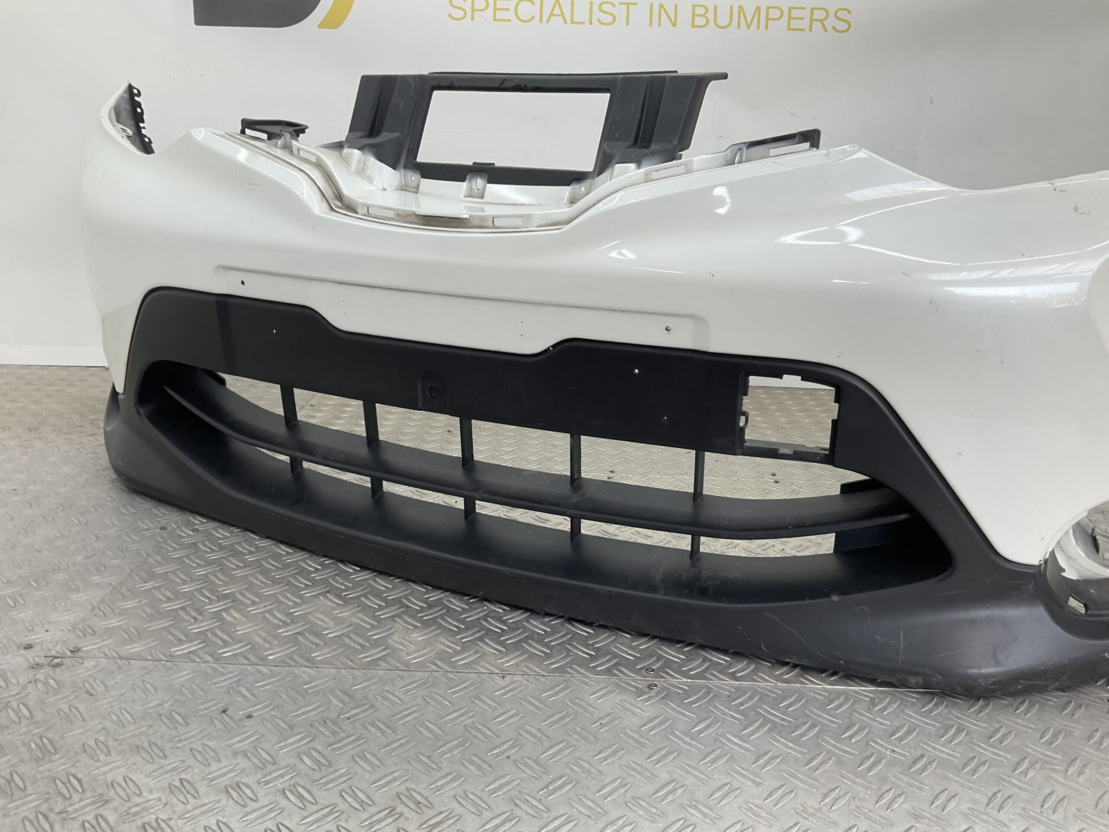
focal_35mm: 29
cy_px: 416
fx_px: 929
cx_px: 554
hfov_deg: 61.7
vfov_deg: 48.2
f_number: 1.8
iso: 20
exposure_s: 1/120
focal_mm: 3
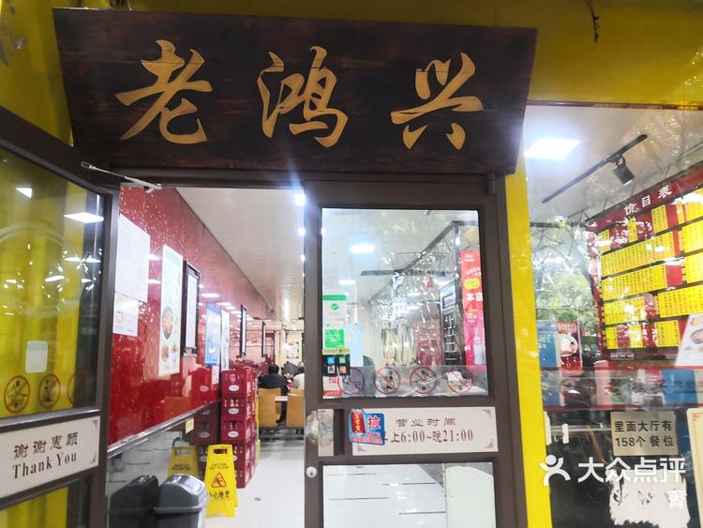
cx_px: 352
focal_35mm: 27
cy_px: 264
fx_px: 549
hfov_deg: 65.3
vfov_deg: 51.4
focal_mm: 3.95
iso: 640
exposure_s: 1/120
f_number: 1.6
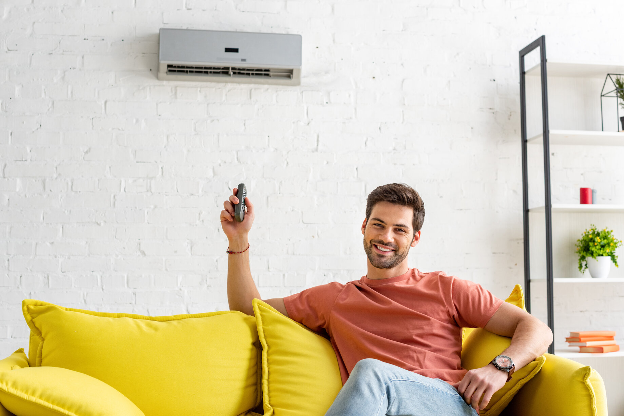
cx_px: 312
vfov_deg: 27.0
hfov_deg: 39.6
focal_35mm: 50
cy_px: 208
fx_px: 867
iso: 400
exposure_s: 1/250
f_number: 5.6
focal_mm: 50
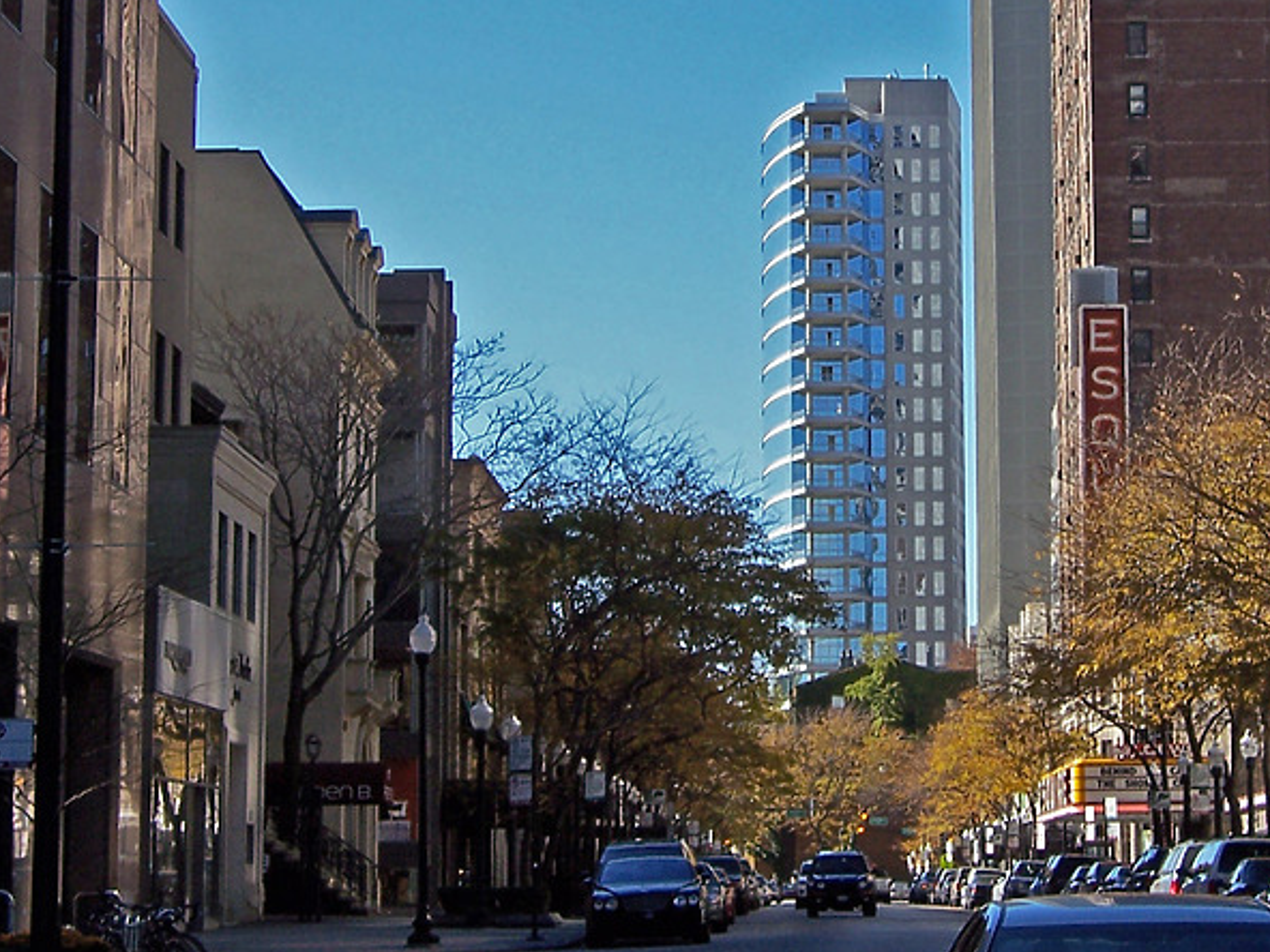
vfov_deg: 13.3
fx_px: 4072
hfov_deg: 17.7
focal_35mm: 111
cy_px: 276
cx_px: 824
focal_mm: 12.1
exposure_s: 1/350
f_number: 4.8
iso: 80
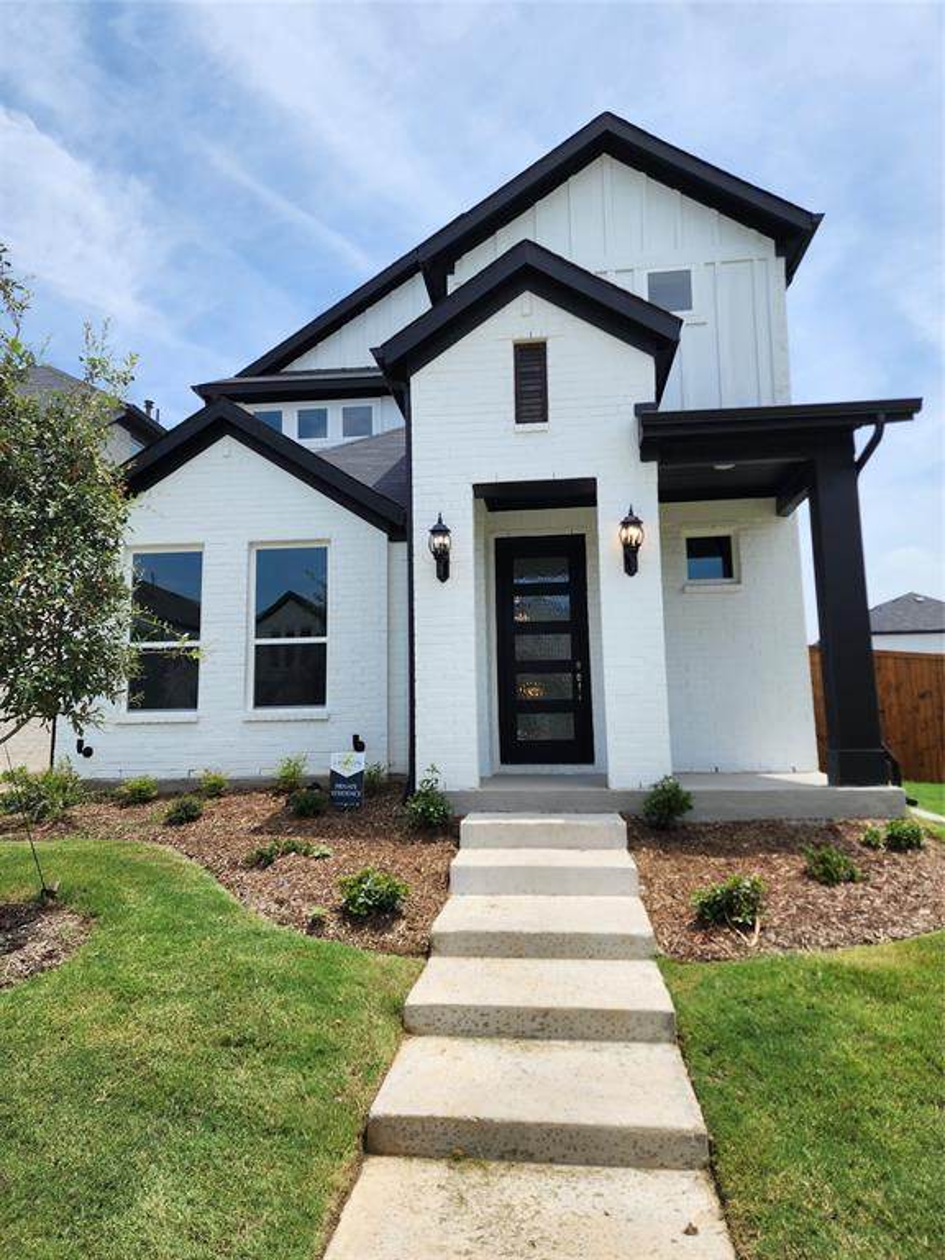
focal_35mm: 23
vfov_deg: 73.9
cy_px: 630
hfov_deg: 58.9
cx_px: 472
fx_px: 837
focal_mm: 6.4
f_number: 1.8
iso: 12
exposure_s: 1/1053
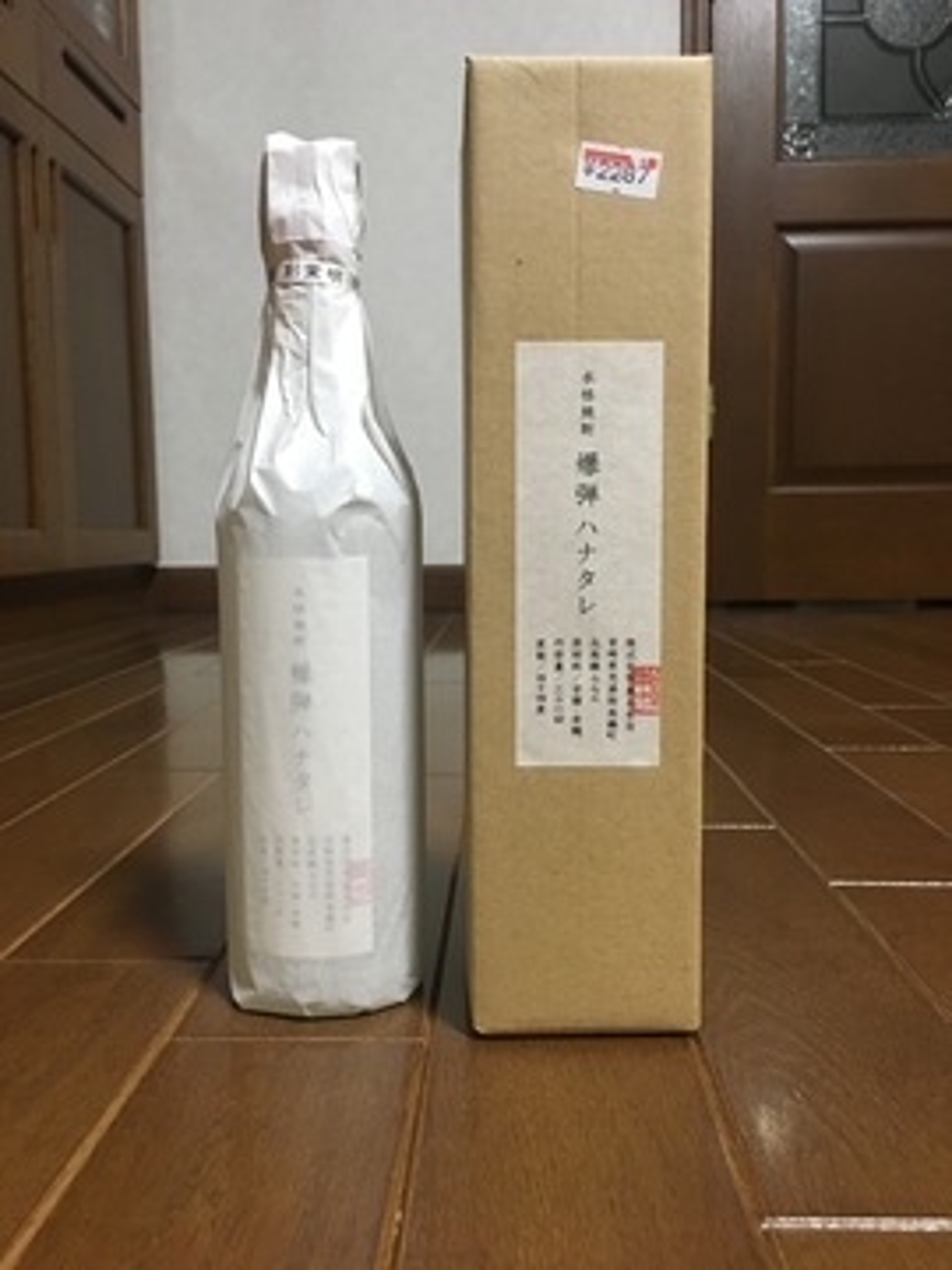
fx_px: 1063
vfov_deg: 61.7
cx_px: 476
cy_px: 635
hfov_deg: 48.2
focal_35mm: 29
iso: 200
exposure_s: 1/24
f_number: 2.2
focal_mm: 4.15
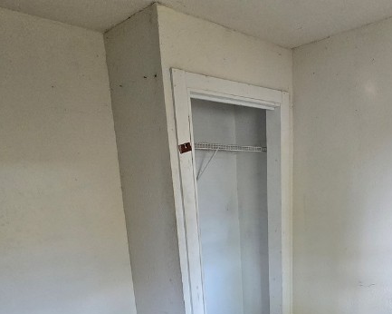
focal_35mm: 30
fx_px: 348
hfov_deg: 57.6
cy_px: 276
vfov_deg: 44.6
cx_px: 260
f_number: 2.2
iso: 320
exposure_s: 1/60
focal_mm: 2.2
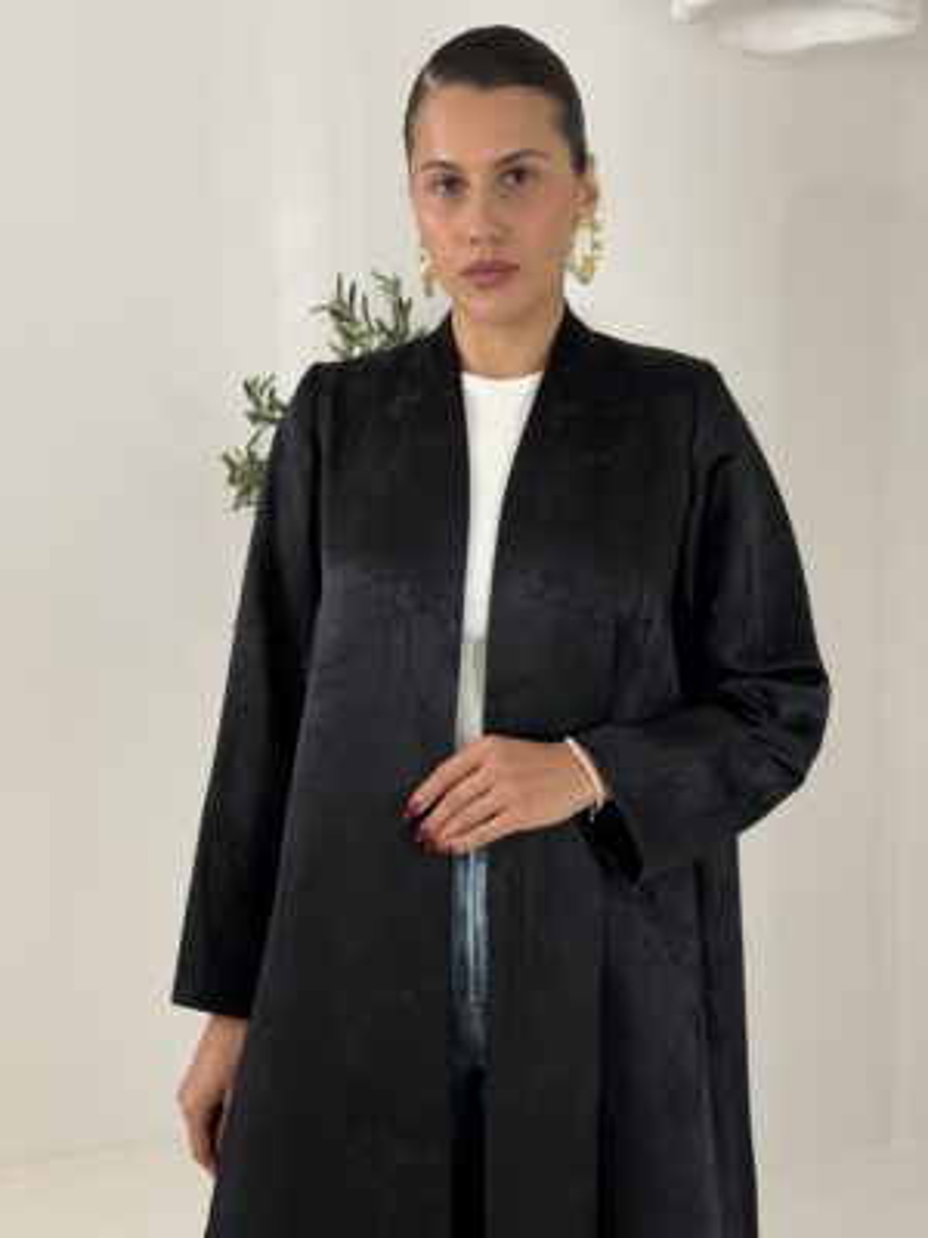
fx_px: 1716
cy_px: 619
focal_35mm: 48
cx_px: 464
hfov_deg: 30.3
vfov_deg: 39.7
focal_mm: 6.76
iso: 64
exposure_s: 1/469
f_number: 1.78
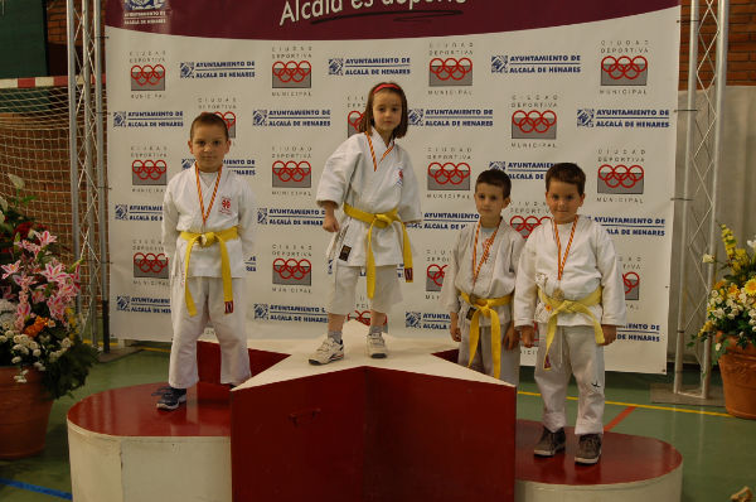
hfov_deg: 42.4
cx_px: 378
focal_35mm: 46
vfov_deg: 28.8
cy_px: 251
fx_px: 975
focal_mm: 31
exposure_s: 1/50
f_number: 3.8
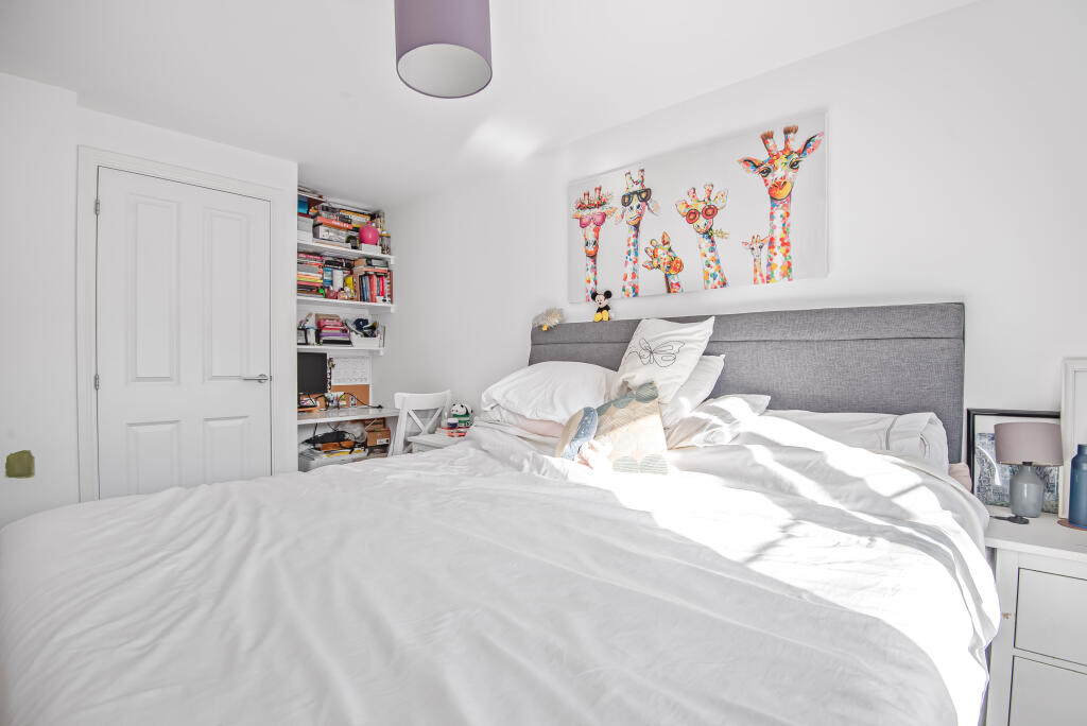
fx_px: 483
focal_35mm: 16
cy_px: 363
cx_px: 544
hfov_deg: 96.7
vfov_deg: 73.8
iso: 100
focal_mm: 16
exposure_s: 1/60
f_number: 7.1
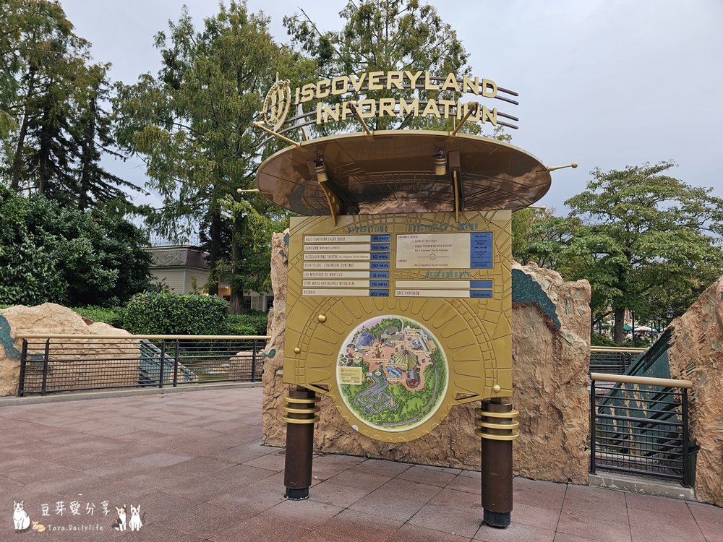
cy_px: 271
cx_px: 362
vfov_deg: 58.9
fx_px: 480
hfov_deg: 73.9
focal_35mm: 23
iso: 16
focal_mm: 6.3
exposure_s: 1/180
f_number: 1.7
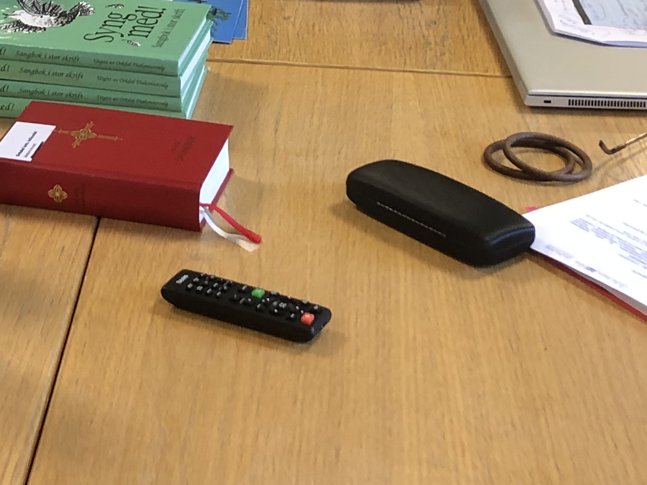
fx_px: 1906
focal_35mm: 102
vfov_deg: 13.9
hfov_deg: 19.1
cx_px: 161
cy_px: -159
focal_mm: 3.99
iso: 40
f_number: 1.8
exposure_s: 1/17
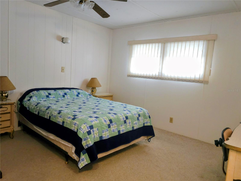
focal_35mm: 23
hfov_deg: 73.9
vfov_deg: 58.9
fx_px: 160
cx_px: 120
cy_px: 90
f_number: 1.7
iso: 320
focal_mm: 6.3
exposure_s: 1/60
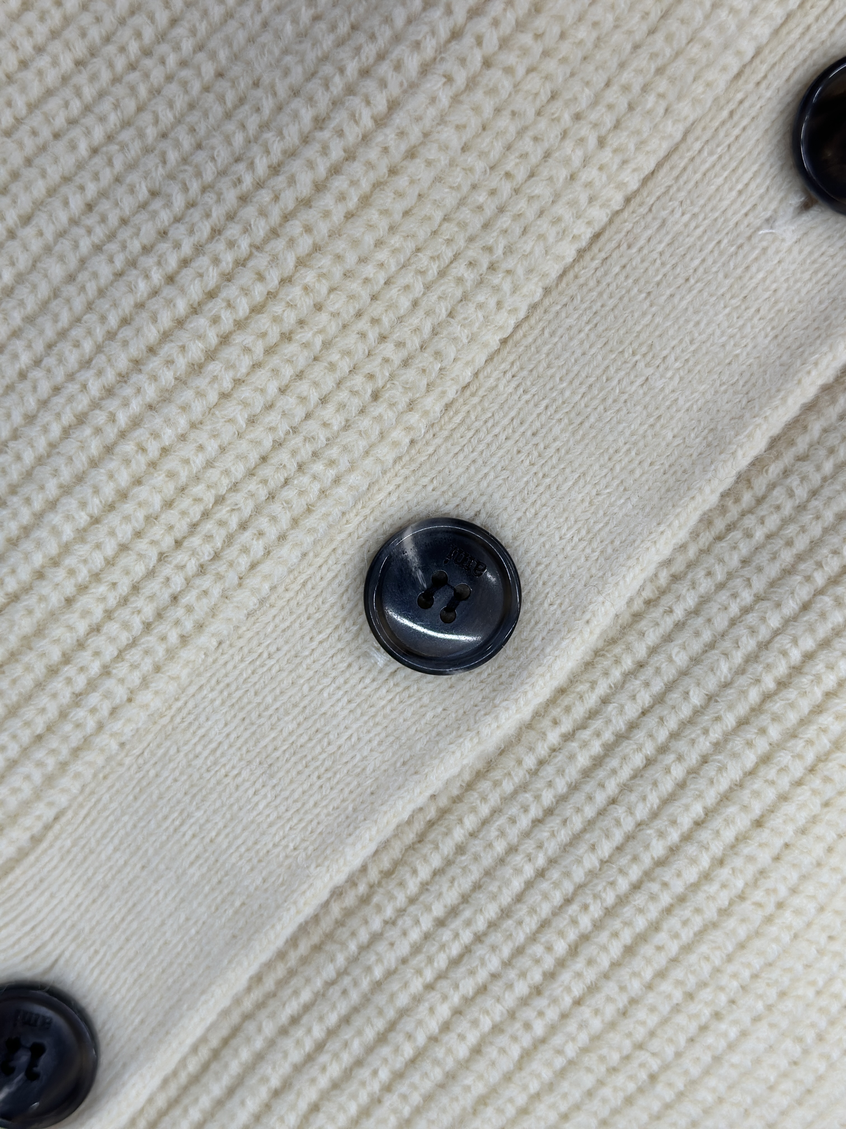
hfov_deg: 30.3
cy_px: 564
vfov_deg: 39.7
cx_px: 423
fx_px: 1564
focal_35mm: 48
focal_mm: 6.86
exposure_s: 1/524
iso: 80
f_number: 1.78
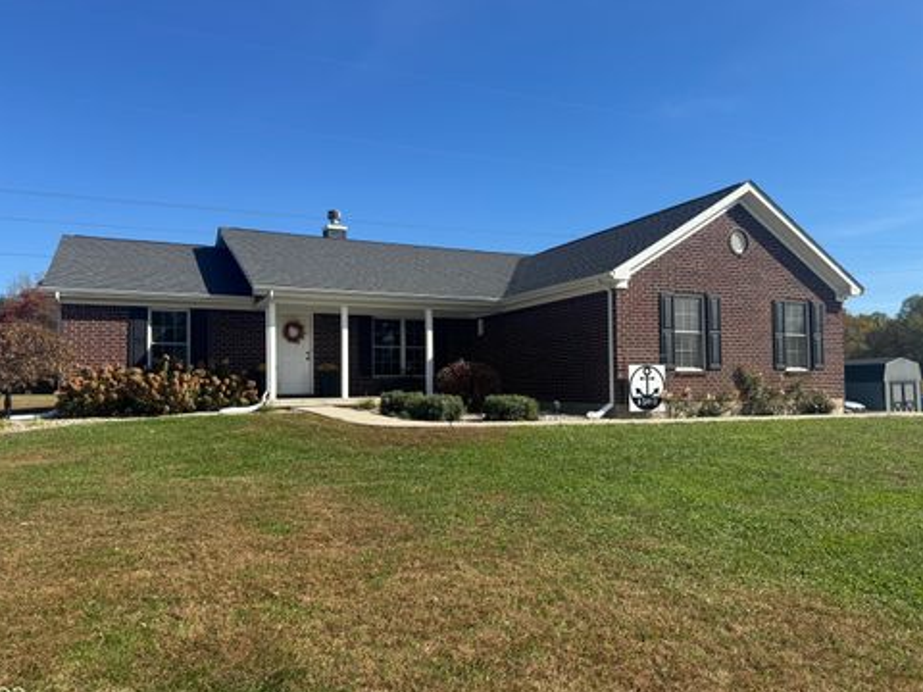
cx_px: 463
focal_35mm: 25
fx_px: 667
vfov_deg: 54.9
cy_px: 355
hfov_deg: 69.4
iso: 80
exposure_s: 1/3597
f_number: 1.78
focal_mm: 6.76
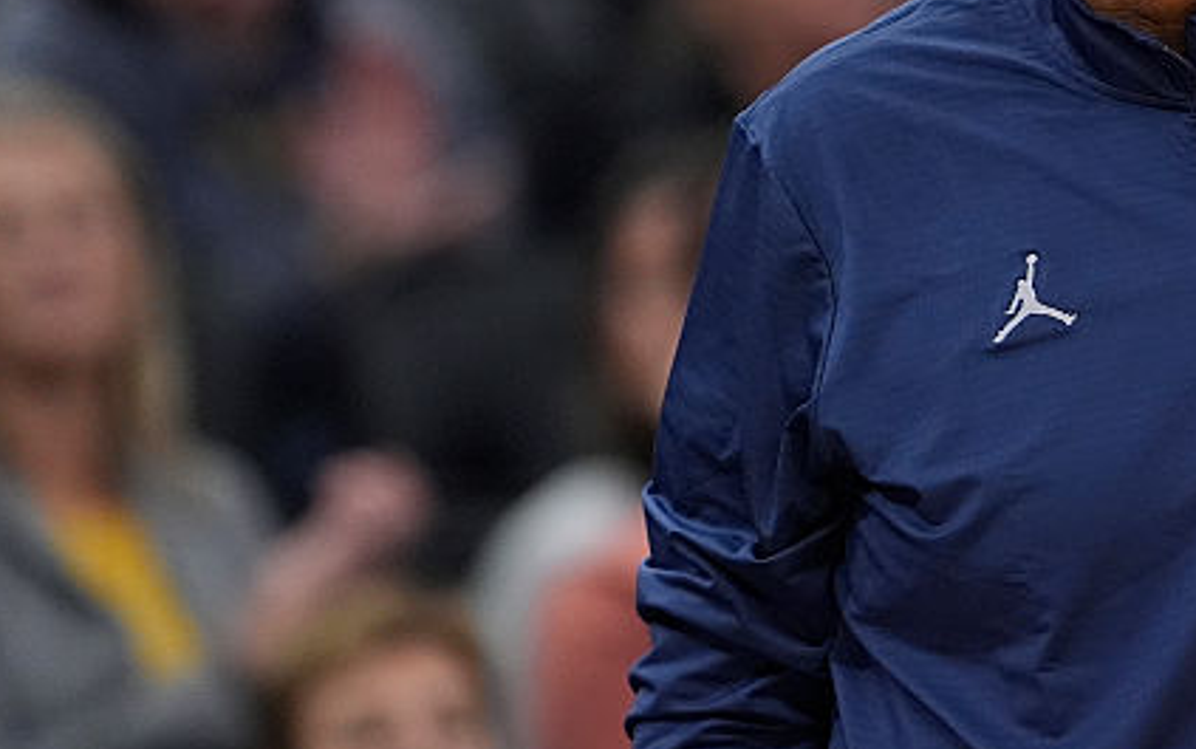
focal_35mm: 986
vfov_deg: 1.3
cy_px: -75
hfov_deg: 2.1
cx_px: 1185
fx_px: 32160
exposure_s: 1/1600
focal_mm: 400
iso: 3200
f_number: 3.2
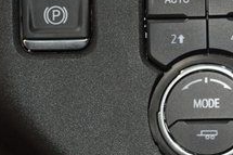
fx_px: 2024
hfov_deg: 6.6
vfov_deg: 4.4
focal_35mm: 313
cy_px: 31
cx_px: 235
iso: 1250
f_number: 4.5
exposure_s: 1/40
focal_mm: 70
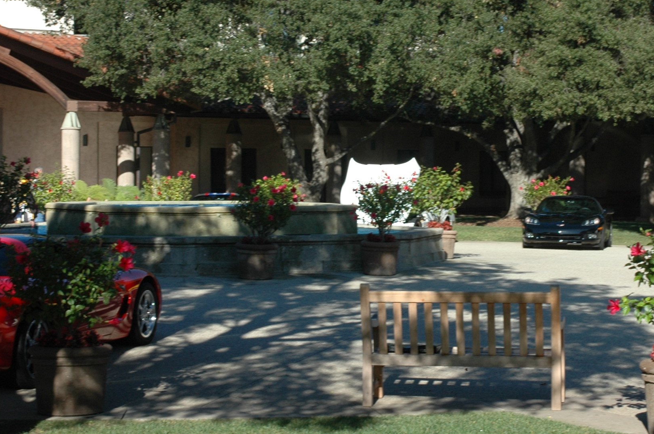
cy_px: 210
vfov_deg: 15.9
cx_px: 368
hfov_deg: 23.7
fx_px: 1559
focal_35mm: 86
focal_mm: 31
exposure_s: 1/320
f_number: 9
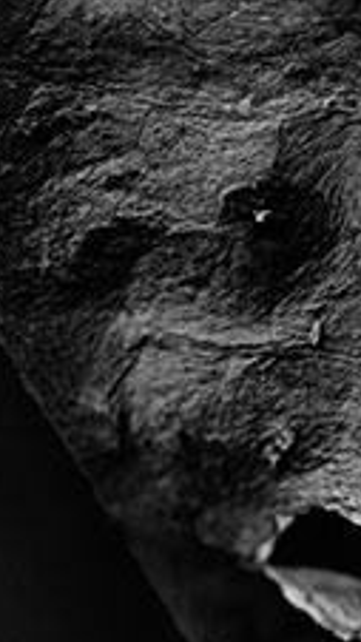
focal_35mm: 486
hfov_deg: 2.5
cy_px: 308
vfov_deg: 4.4
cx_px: 463
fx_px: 8277
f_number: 7.1
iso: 640
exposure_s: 1/500
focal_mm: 210
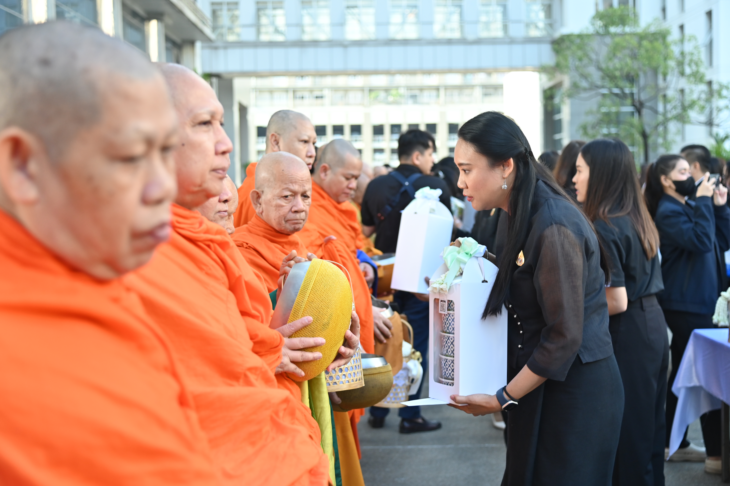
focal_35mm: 50
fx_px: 1013
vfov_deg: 27.0
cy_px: 243
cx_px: 365
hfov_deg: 39.6
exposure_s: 1/500
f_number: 4
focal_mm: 50
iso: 900
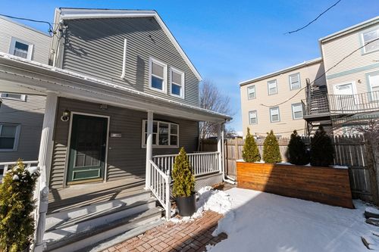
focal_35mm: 14
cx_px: 190
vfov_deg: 81.2
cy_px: 126
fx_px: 147
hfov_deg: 104.3
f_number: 11
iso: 1600
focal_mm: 14
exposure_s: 1/320
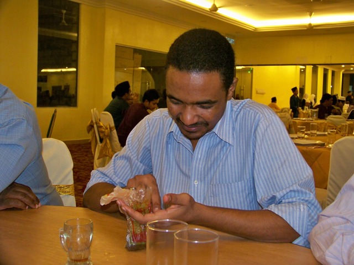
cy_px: 132
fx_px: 419
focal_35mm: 41
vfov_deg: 35.1
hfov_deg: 45.8
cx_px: 177
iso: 200
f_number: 2.8
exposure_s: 1/30
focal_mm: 7.6
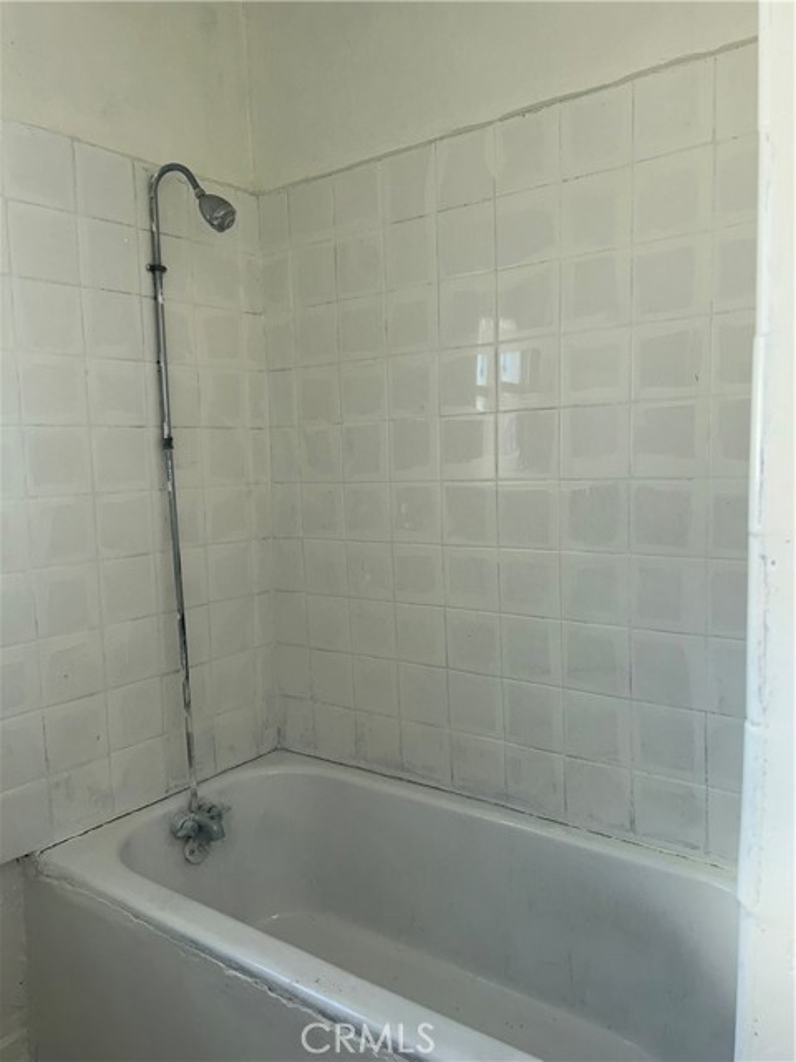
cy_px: 531
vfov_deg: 67.3
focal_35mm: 26
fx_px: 797
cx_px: 398
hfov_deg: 53.1
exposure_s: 1/50
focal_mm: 5.7
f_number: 1.5
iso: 64
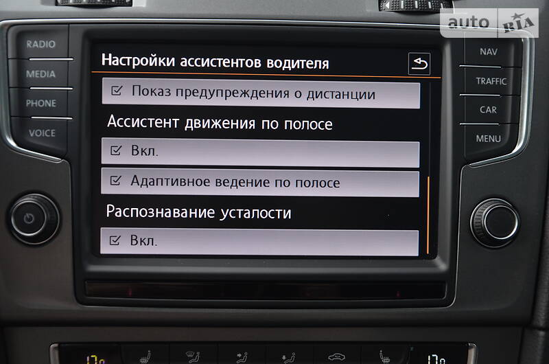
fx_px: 959
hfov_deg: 32.0
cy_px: 182
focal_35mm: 63
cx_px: 274
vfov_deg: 21.5
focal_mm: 42
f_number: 4.8
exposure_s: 1/30
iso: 900
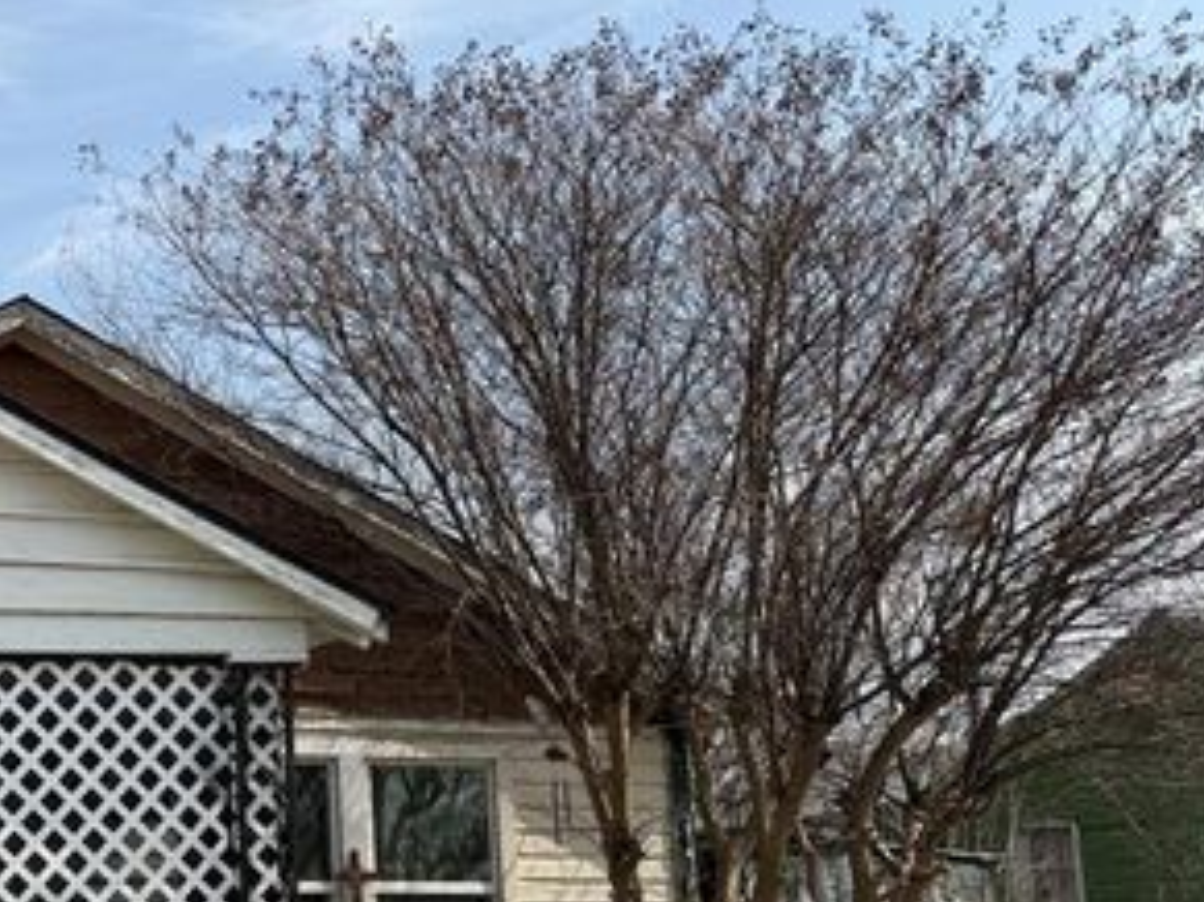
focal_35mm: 49
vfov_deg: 29.1
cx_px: 33
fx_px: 1704
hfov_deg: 35.6
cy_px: 701
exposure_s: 1/4975
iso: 80
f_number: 1.78
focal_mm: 6.76
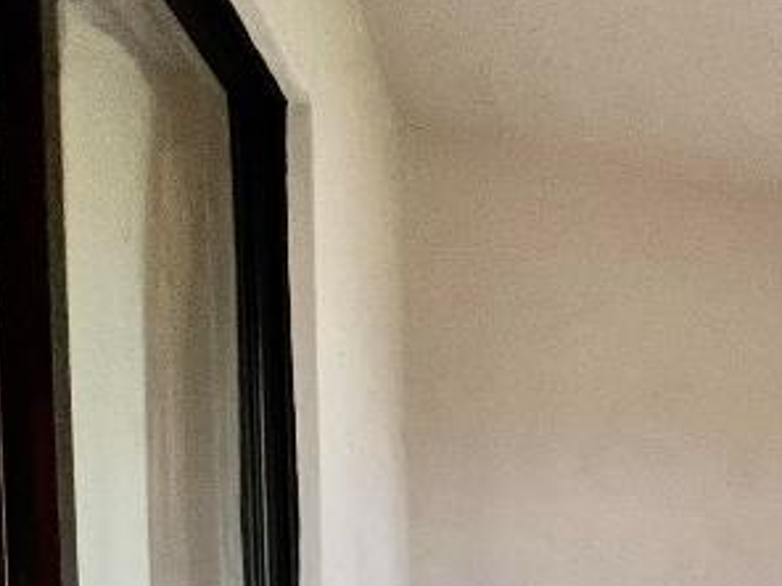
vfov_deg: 28.8
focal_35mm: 45
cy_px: 665
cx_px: 1149
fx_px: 1017
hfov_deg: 28.6
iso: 320
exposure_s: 1/60
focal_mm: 1.57
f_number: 1.8
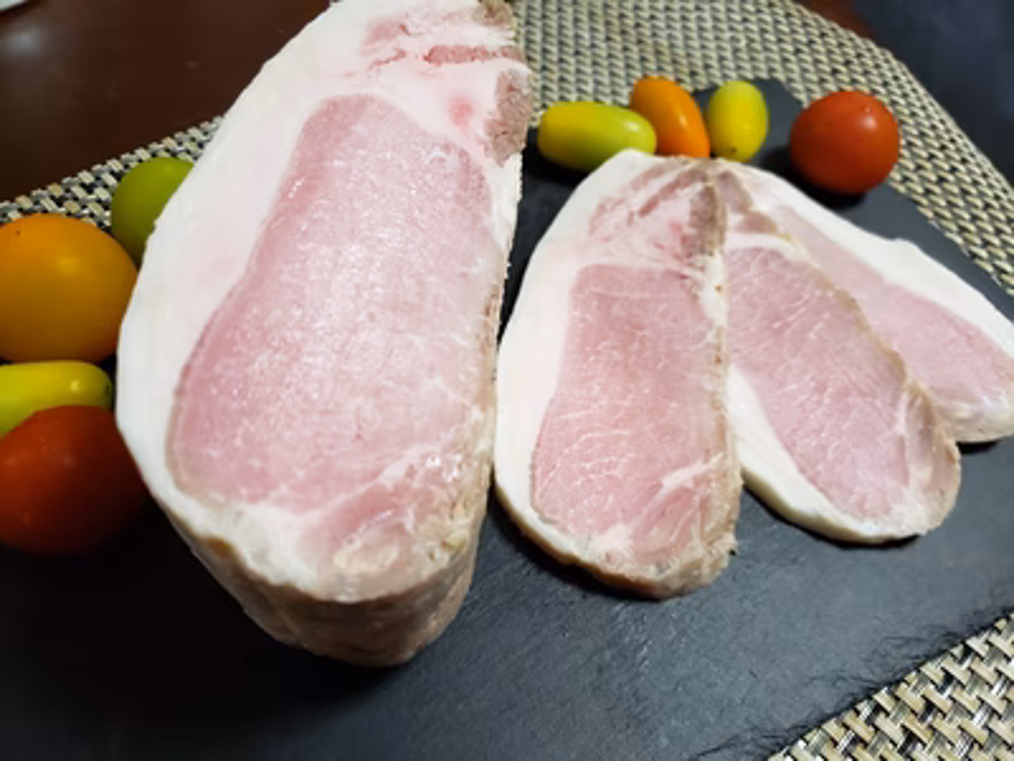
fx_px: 762
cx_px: 507
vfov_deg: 53.1
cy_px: 380
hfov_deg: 67.3
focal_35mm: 26
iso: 320
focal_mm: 4.3
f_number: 1.5
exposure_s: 1/100
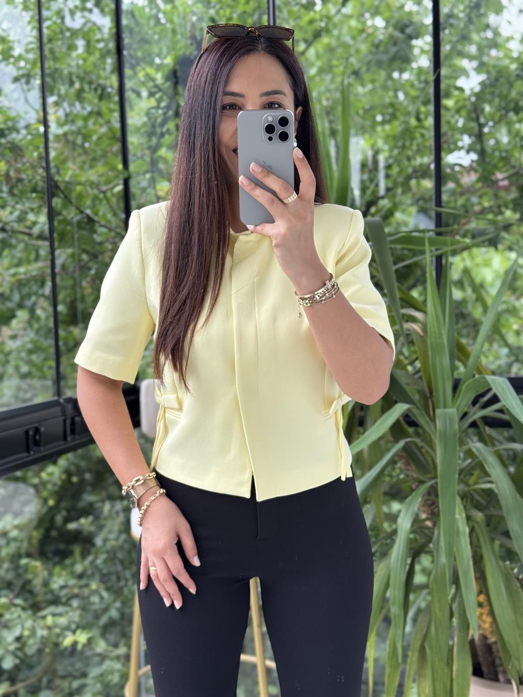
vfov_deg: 39.7
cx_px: 262
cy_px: 348
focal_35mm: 48
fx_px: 967
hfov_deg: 30.3
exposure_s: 1/183
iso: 64
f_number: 1.78
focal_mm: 6.76
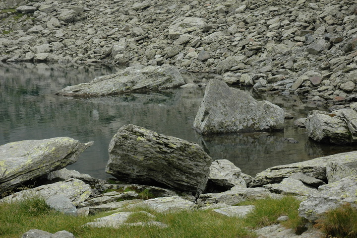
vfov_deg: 22.6
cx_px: 178
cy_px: 119
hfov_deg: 33.4
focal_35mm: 60
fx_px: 595
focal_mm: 40
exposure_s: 1/125
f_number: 5.6
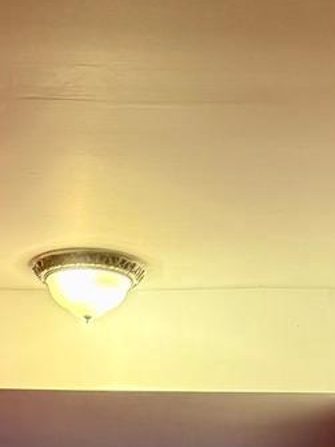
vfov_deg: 14.2
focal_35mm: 110
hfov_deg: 13.5
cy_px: 957
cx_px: 160
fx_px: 1420
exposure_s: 1/60
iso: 640
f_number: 1.78
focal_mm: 6.76
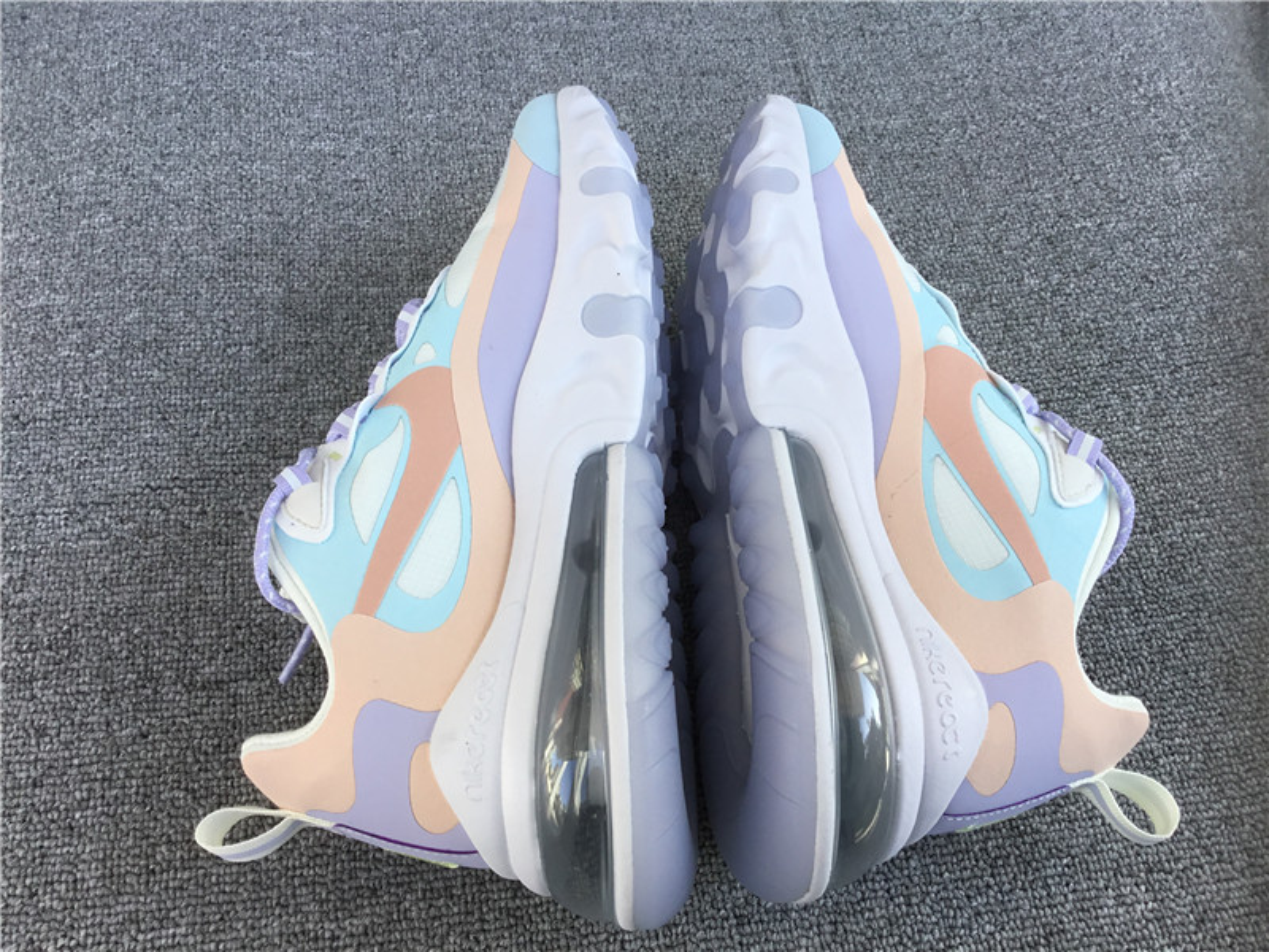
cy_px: 476
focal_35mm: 31
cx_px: 634
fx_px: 1136
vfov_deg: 45.4
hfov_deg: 58.4
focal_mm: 3.3
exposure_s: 1/211
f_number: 2.4
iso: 25
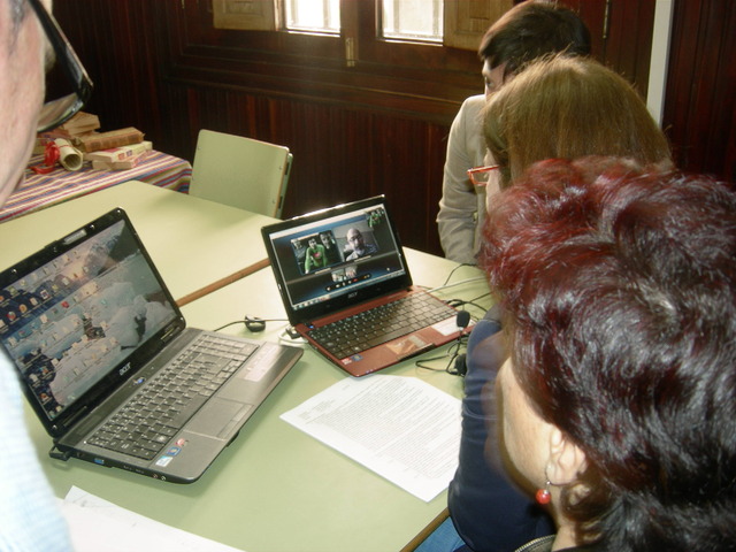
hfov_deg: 51.4
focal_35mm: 36
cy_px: 276
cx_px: 368
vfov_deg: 39.7
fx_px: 765
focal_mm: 7.5
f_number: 2.7
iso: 64
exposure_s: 1/60.1
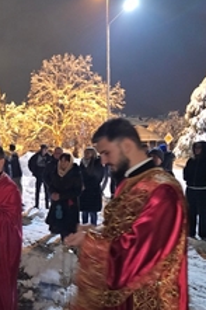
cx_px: -34
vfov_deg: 49.4
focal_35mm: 39
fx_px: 335
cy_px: 177
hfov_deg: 29.8
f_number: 1.7
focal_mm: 6.3
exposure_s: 1/8
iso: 500
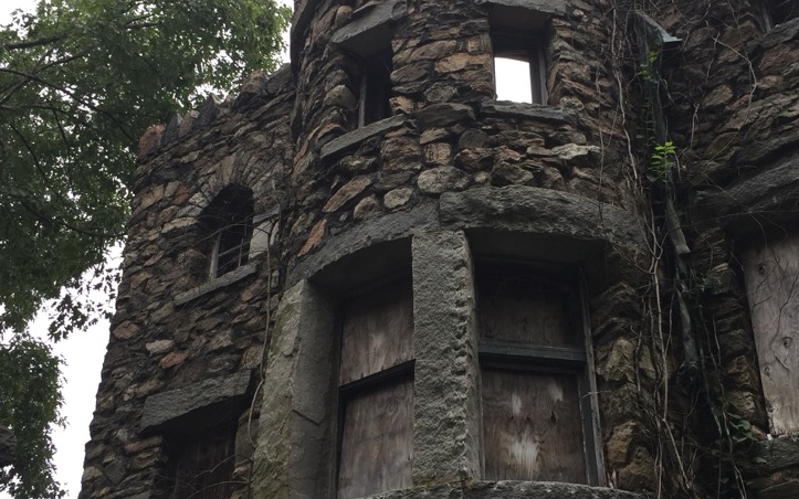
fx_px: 1111
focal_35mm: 51
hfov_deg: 39.5
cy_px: 234
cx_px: 461
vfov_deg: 25.3
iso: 32
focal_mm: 4.15
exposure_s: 1/126
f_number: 2.2
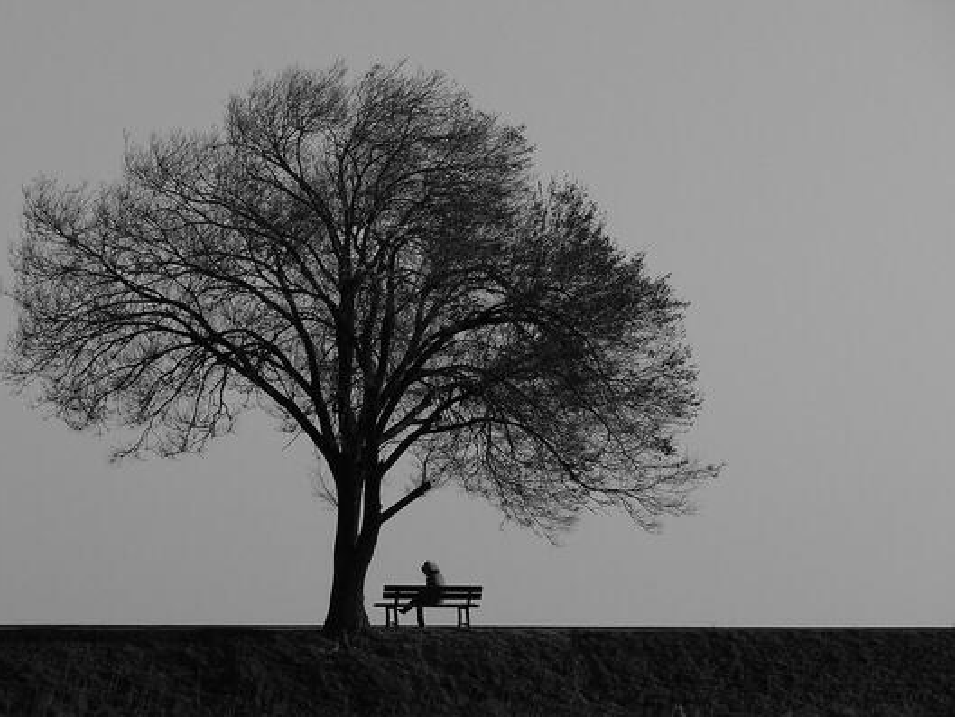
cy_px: 345
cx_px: 462
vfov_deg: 5.7
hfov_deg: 7.6
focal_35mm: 261
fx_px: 7202
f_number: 5
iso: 80
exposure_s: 1/640
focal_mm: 48.7
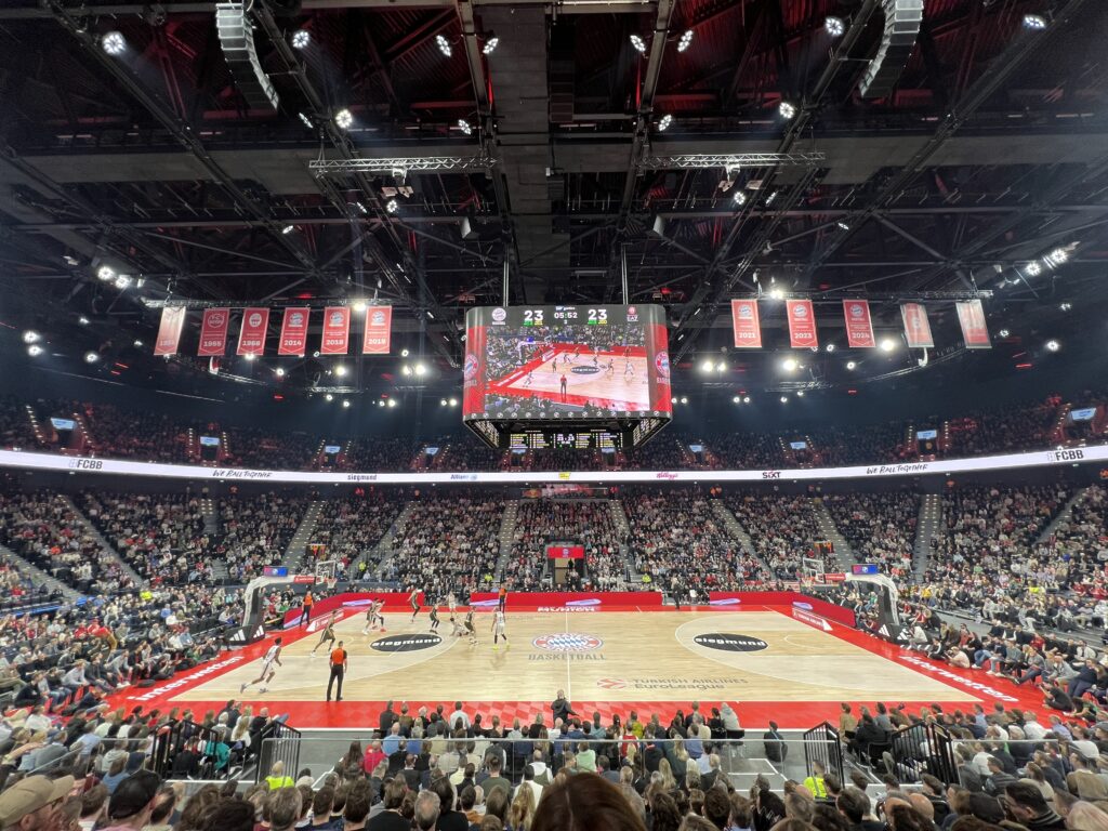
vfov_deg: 89.9
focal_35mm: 13
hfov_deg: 106.2
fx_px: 416
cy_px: 416
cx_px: 554
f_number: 1.8
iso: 100
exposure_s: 1/81
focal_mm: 1.57
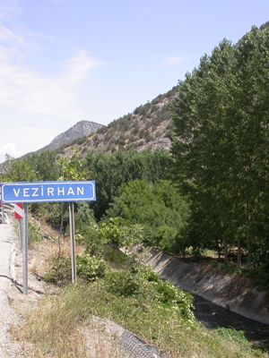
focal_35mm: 38
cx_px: 134
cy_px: 179
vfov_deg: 49.0
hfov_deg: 37.7
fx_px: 394
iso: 100
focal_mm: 7.85
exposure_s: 1/500
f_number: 4.7
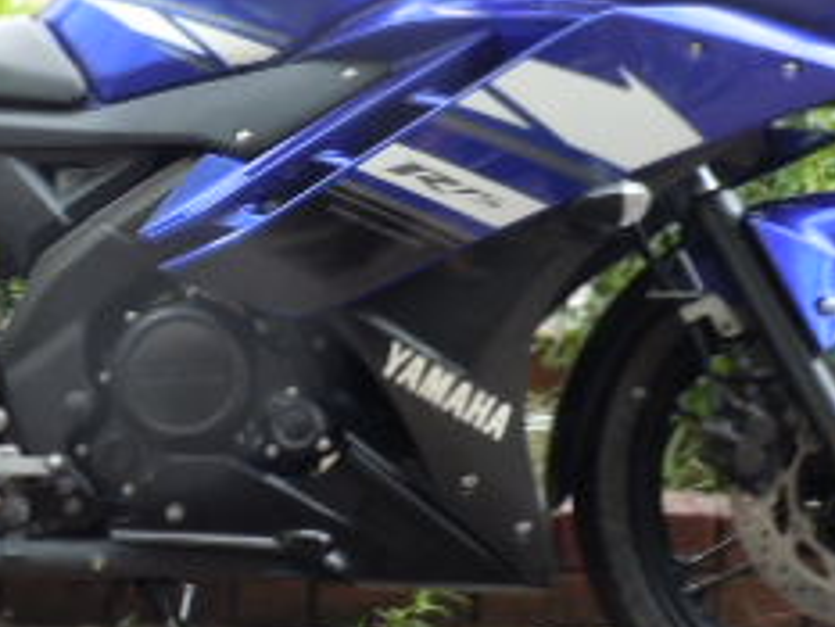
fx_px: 1858
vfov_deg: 19.1
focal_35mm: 77
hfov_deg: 24.8
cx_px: 129
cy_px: 186
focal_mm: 5
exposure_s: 1/80
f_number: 3.7
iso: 100
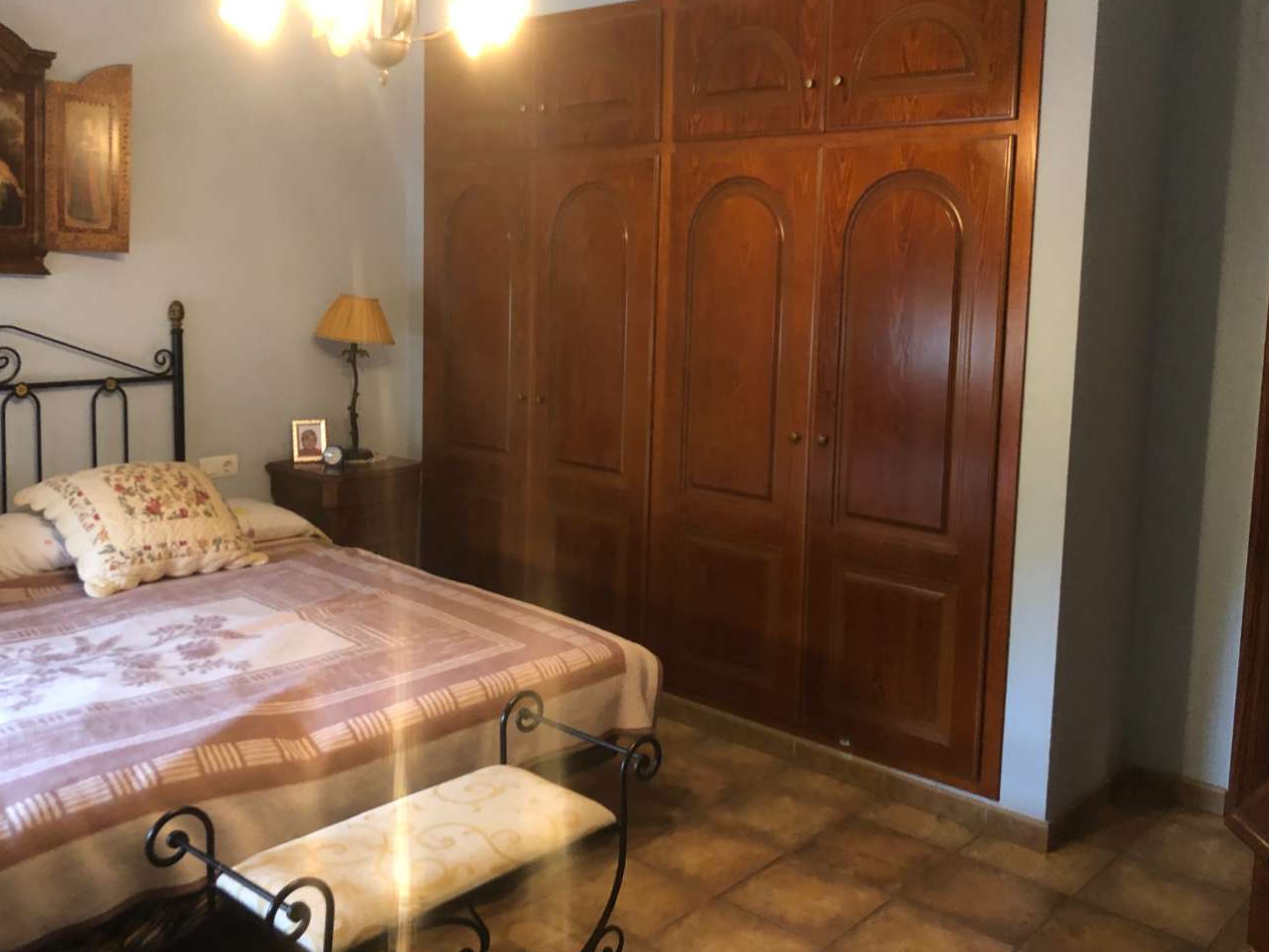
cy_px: 409
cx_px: 618
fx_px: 1210
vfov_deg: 42.8
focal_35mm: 33
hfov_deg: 55.3
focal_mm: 3.99
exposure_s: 1/9
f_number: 1.8
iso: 100
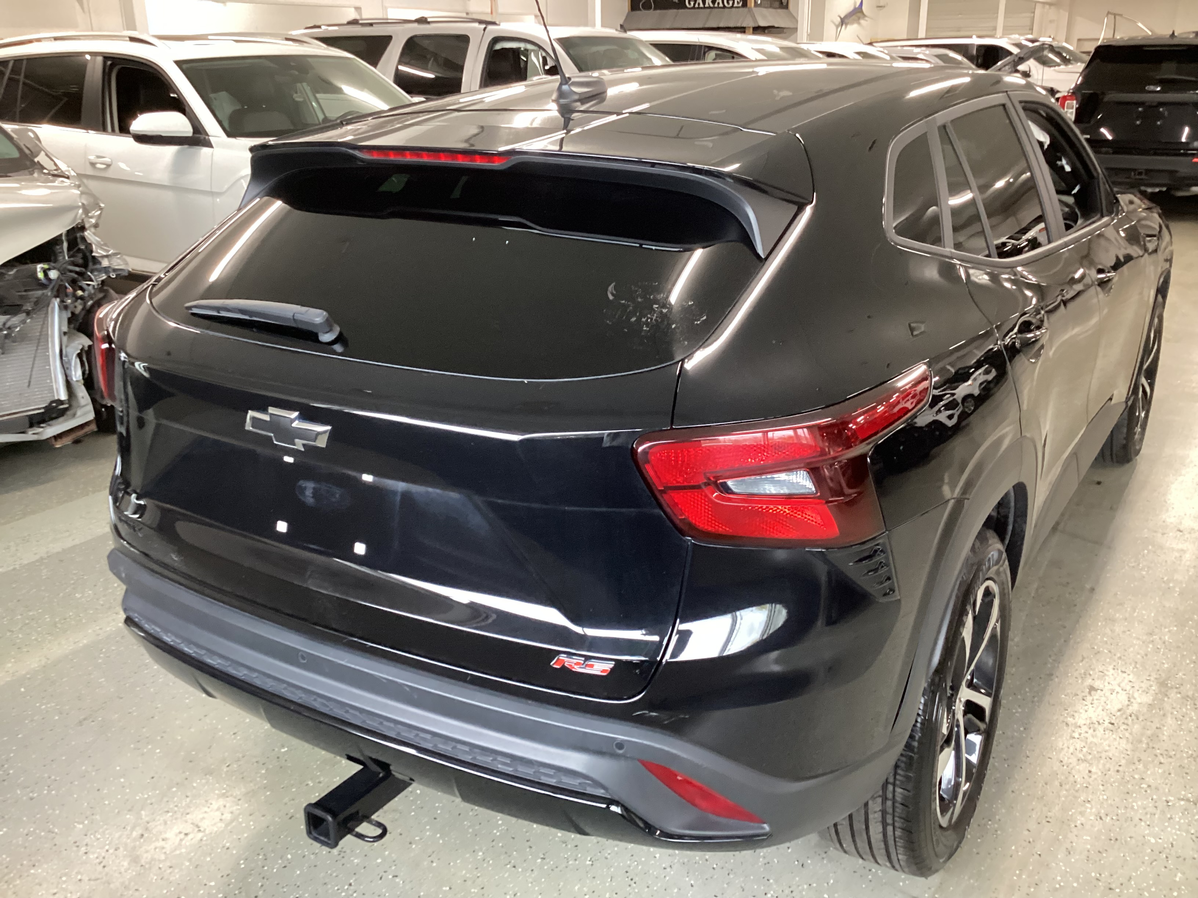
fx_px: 1073
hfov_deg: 58.4
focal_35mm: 31
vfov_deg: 45.4
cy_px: 449
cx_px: 599
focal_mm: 3.3
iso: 320
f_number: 2.4
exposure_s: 1/40
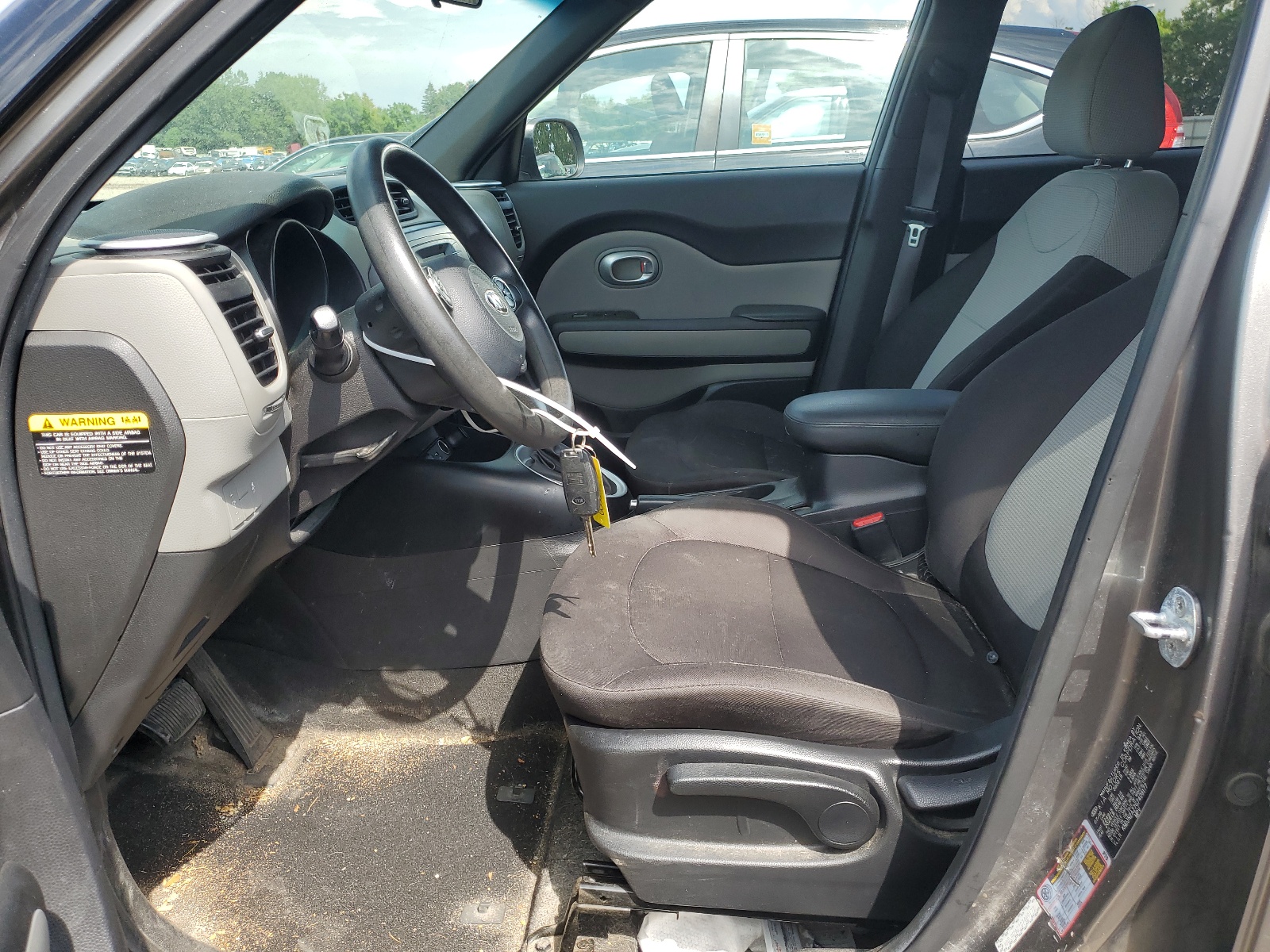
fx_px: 954
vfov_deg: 53.1
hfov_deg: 67.3
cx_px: 635
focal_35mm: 26
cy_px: 476
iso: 50
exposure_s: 1/833
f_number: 1.5
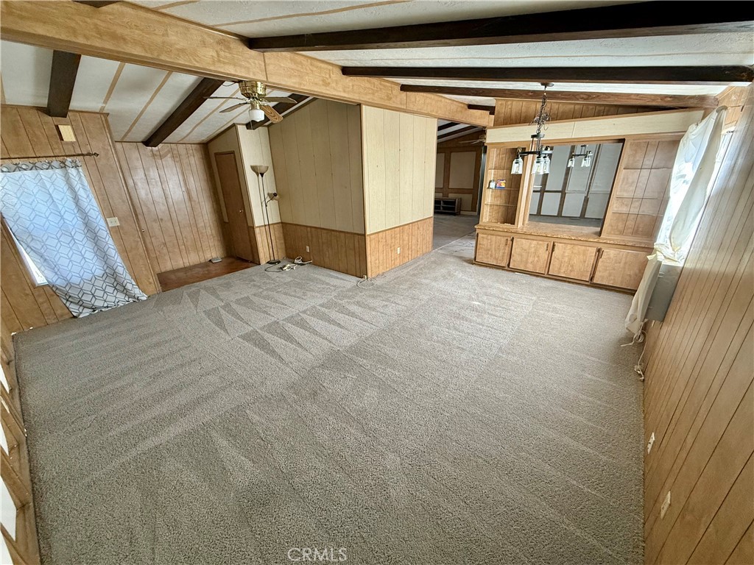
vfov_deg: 85.7
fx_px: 305
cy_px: 282
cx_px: 377
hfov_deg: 102.1
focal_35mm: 14
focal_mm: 2.22
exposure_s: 1/77
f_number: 2.2
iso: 320
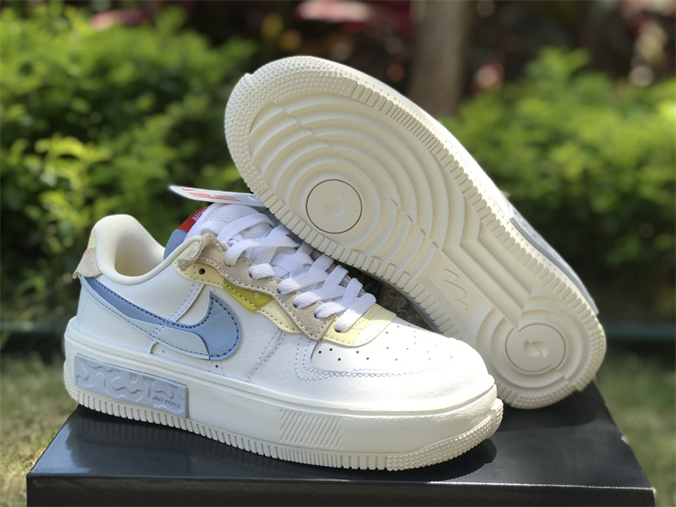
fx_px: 1113
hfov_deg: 33.8
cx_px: 338
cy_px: 254
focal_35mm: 57
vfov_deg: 25.7
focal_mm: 6.6
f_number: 2.8
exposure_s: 1/156
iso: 20
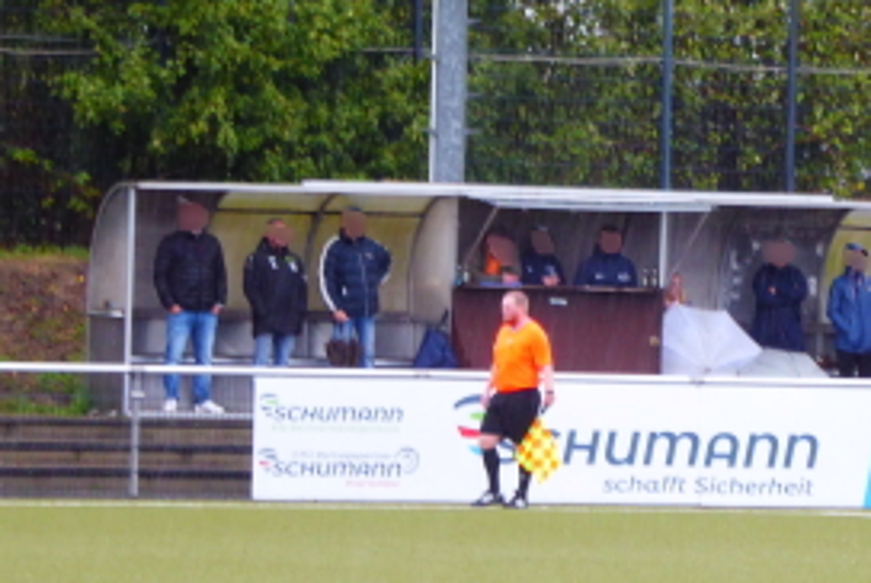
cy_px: 256
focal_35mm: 397
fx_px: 9615
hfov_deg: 5.2
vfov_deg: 3.5
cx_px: 605
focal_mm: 41.4
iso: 320
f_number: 5.6
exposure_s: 1/80
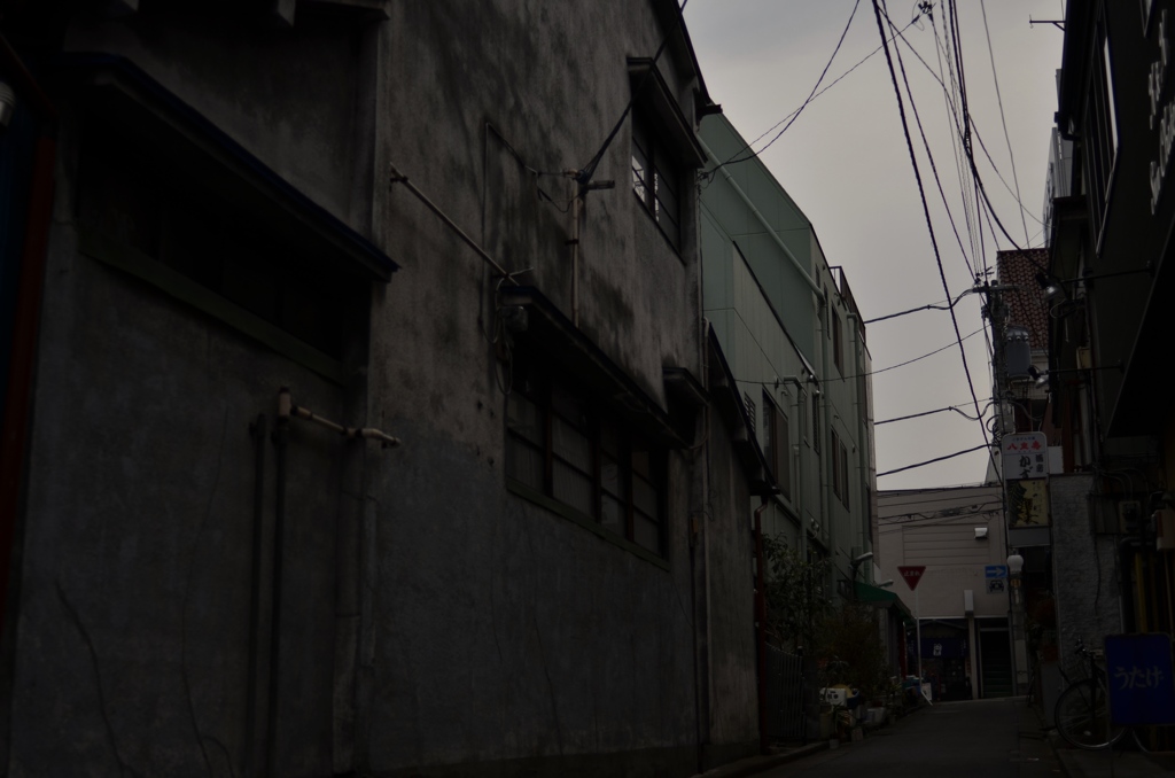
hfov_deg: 46.5
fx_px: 1368
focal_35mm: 42
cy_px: 389
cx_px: 588
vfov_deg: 31.7
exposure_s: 1/1600
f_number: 2
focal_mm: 28
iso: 100
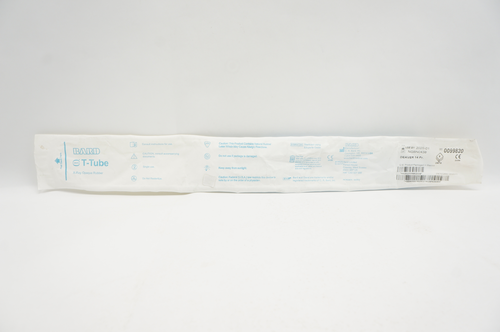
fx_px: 375
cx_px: 250
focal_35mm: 27
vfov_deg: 47.8
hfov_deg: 67.4
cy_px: 166
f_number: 7.1
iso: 200
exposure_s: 1/25
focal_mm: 18
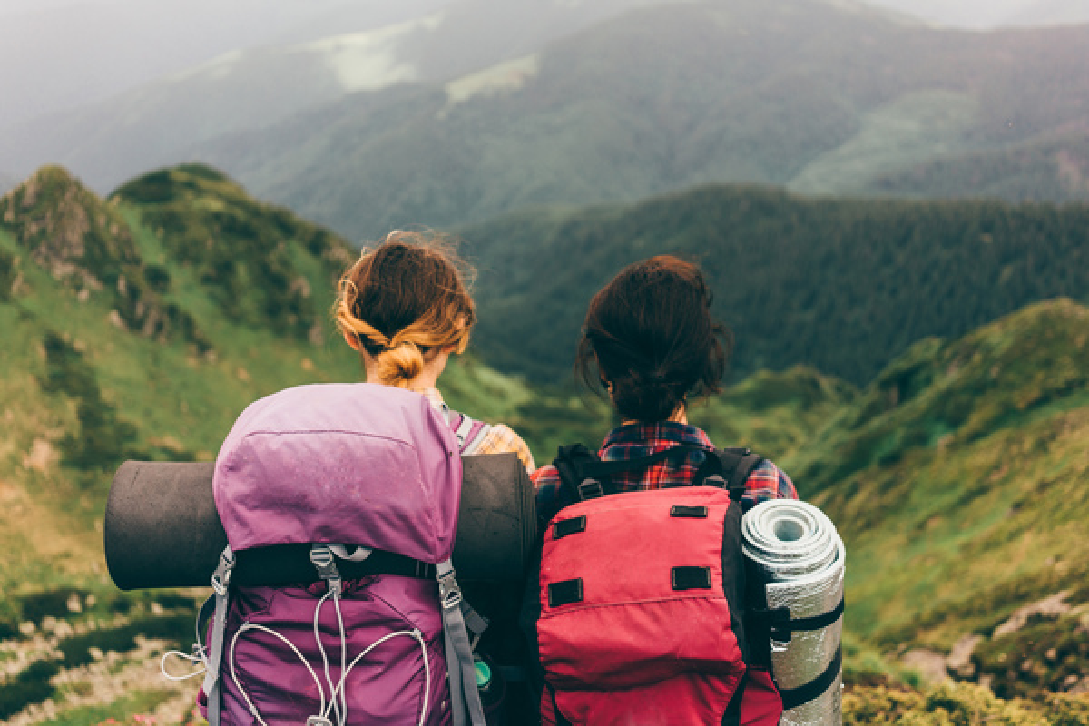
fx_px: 1059
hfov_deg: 54.4
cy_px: 363
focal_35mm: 35
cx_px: 544
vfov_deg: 37.9
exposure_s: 1/2000
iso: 200
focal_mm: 35
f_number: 2.8
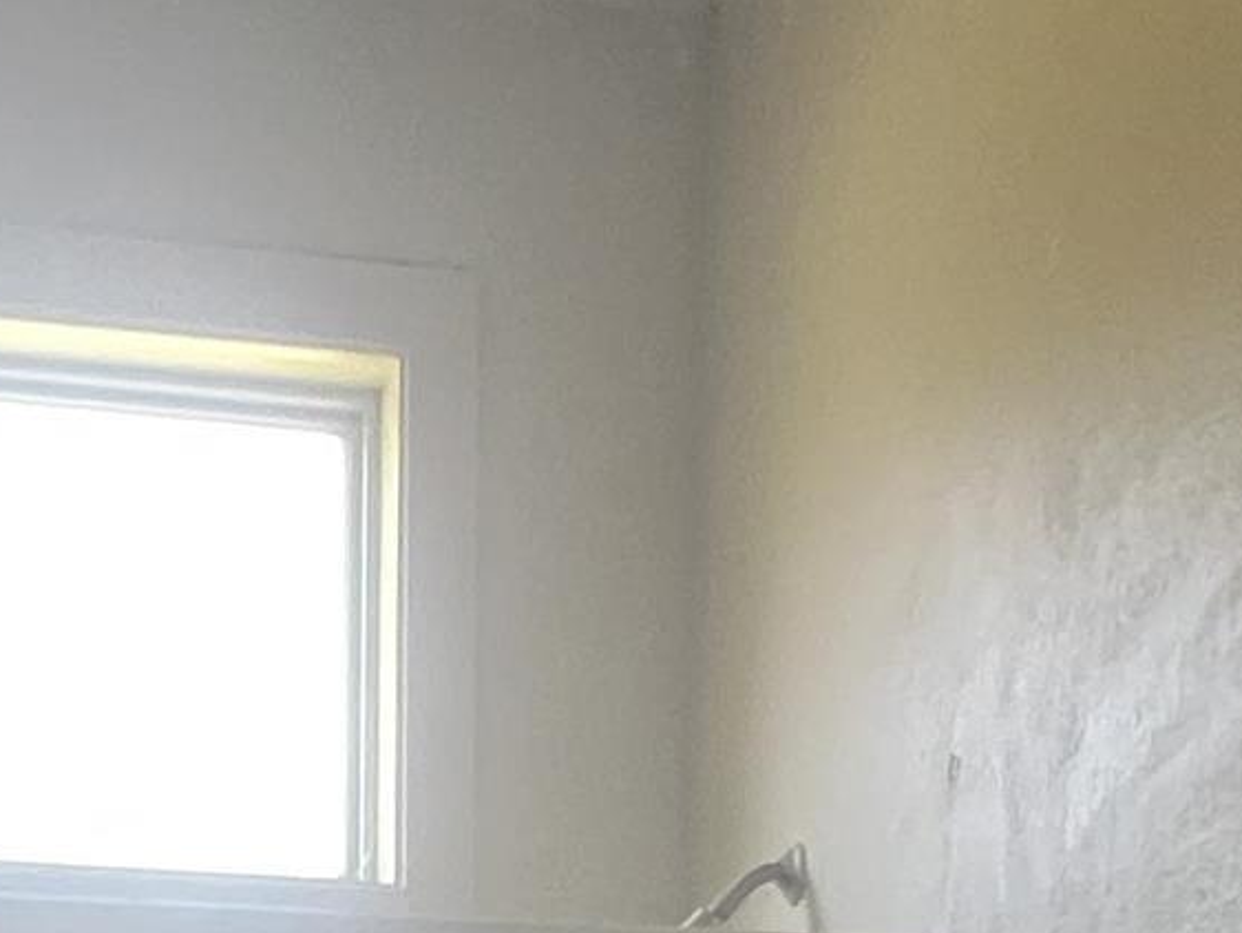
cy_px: 2012
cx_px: 462
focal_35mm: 71
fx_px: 2549
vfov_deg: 15.3
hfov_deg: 27.3
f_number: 1.8
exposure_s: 1/60
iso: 160
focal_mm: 1.57
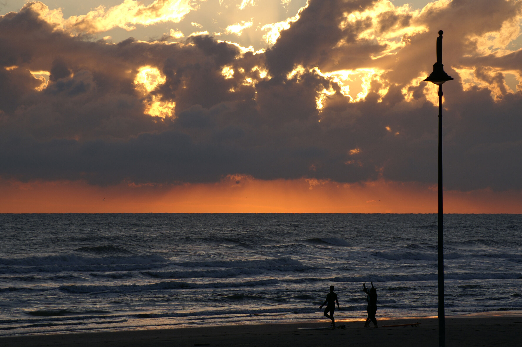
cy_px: 174
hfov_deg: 13.7
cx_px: 261
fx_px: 2173
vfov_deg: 9.1
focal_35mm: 150
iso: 100
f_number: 11
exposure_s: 1/200
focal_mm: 100
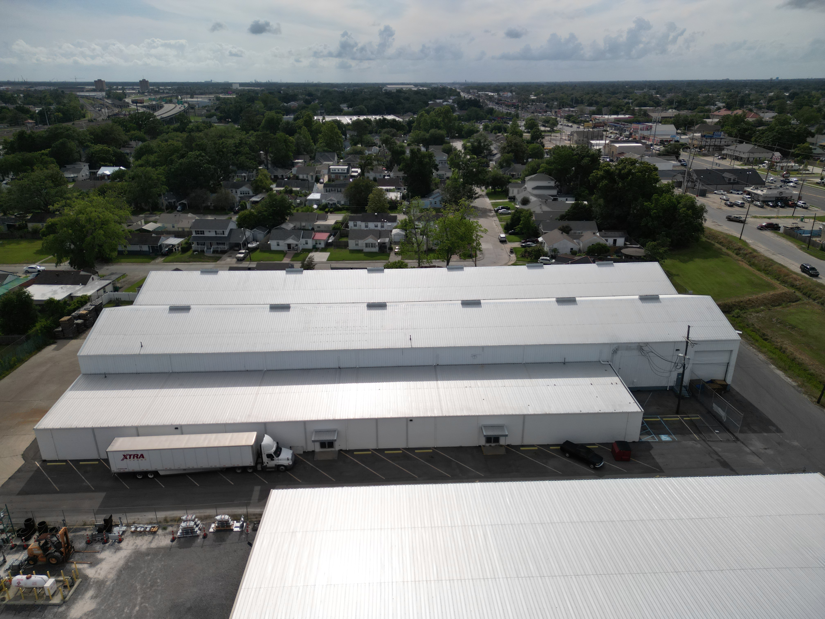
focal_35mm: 24
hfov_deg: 71.6
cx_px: 412
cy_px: 310
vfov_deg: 56.8
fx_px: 572
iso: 110
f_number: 1.7
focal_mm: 6.72
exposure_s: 1/3000
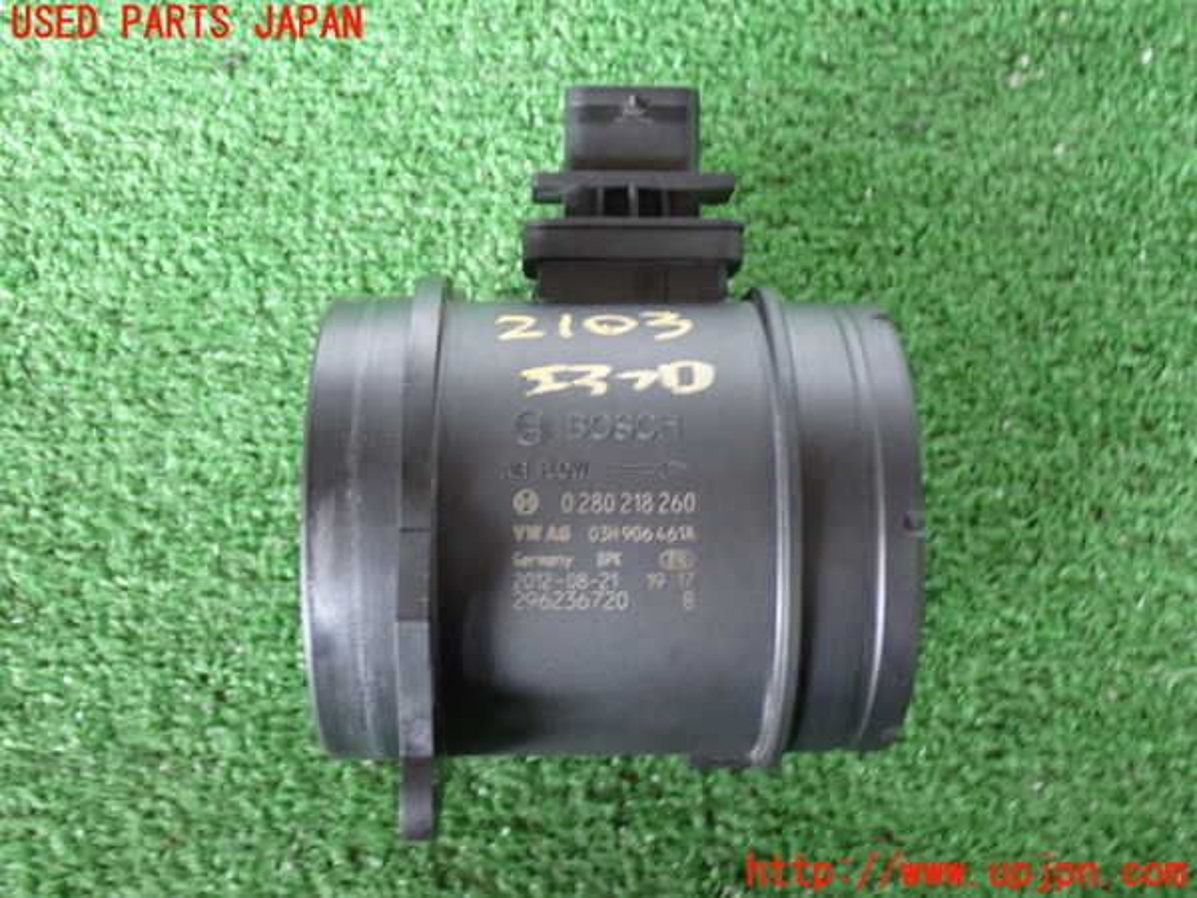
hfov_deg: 42.9
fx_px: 1521
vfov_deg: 32.9
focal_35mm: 44
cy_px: 449
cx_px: 598
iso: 800
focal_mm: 7.84
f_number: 2.9
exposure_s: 1/20
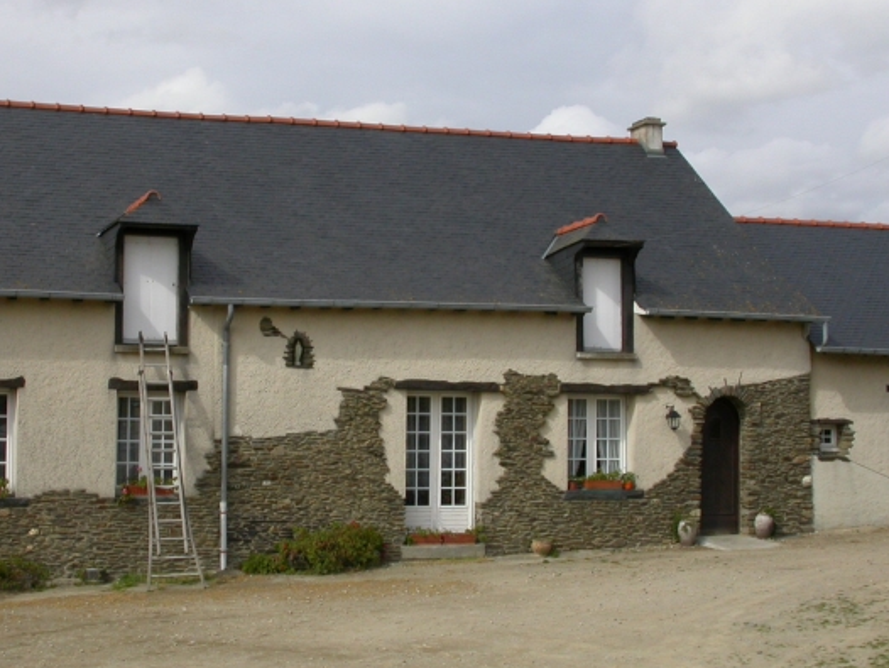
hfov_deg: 33.7
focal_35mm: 57
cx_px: 363
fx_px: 1465
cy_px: 331
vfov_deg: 25.7
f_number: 7.8
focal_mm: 9.1
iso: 100
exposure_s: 1/401
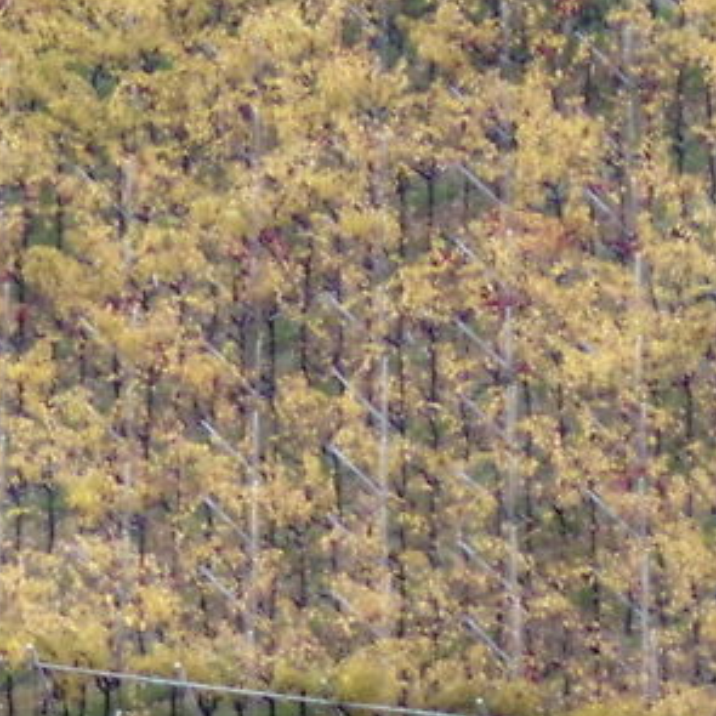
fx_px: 48534
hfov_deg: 0.8
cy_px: -10
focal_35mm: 2074
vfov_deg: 0.8
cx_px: -427
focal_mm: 200
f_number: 3.5
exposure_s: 1/200
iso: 400
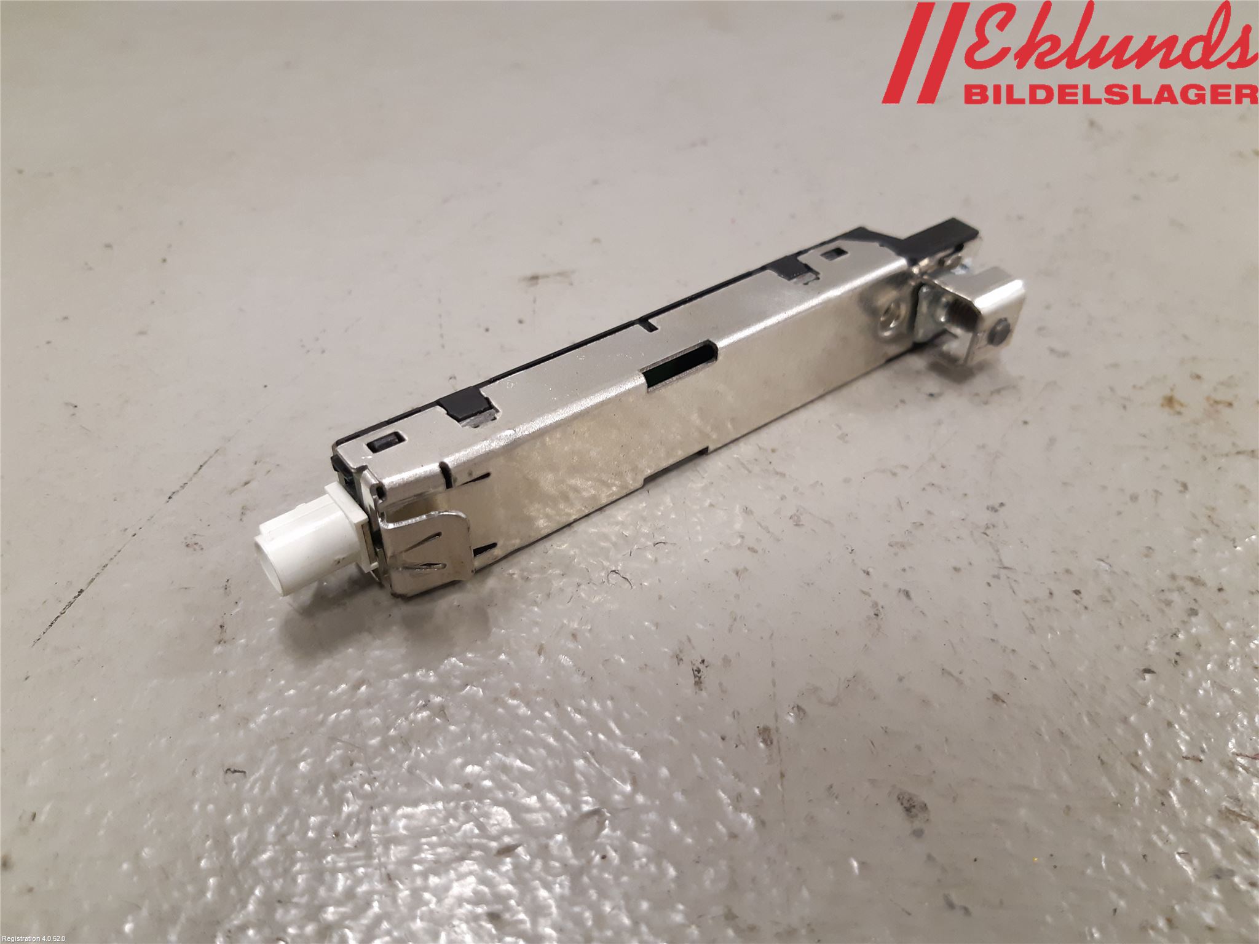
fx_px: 946
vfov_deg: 53.1
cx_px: 630
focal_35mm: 26
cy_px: 472
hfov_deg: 67.3
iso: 200
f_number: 1.7
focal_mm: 3.93
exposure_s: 1/50
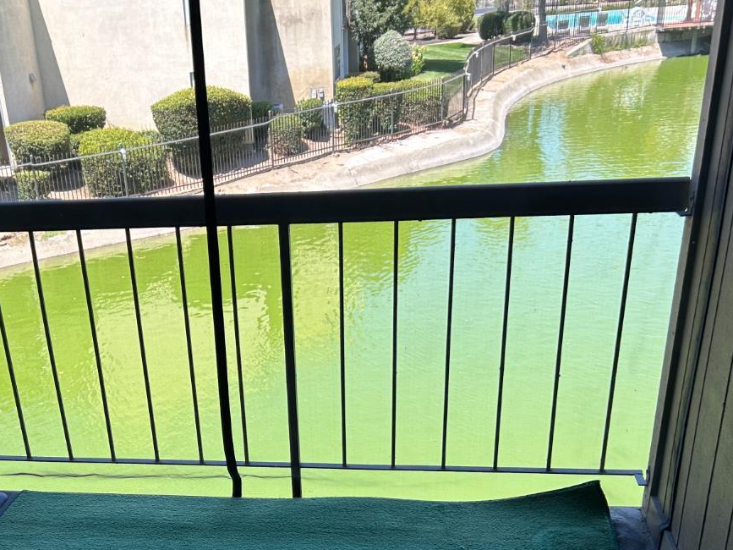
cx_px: 218
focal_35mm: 45
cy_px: 470
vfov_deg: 31.0
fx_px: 953
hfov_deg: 41.3
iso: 50
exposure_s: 1/859
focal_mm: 5.7
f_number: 1.5
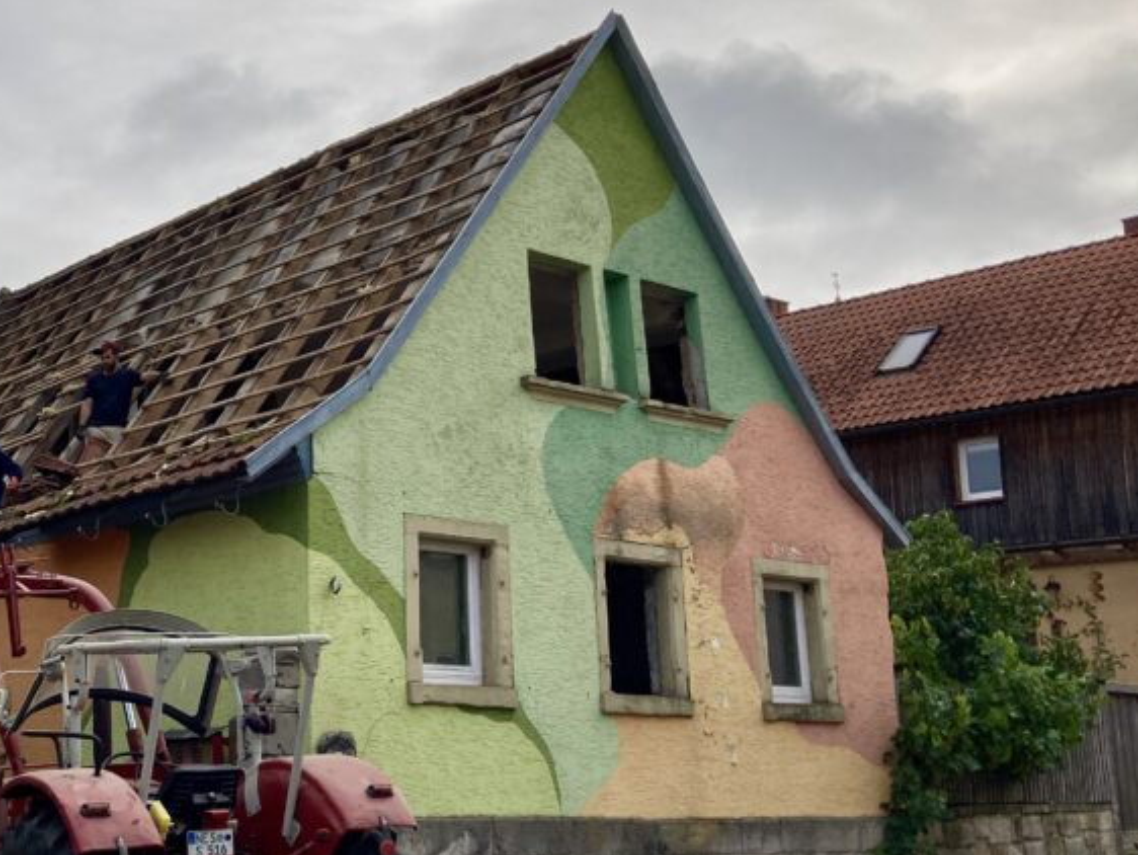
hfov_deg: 36.2
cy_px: 444
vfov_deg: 28.6
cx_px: 229
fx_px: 1677
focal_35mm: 51
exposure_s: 1/4425
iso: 25
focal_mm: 3.99
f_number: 1.8
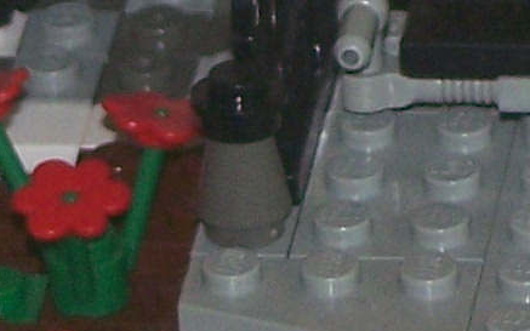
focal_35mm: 721
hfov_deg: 2.9
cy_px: -621
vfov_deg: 1.8
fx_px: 10413
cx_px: 1122
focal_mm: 17.5
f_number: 3.2
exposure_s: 1/100
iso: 80
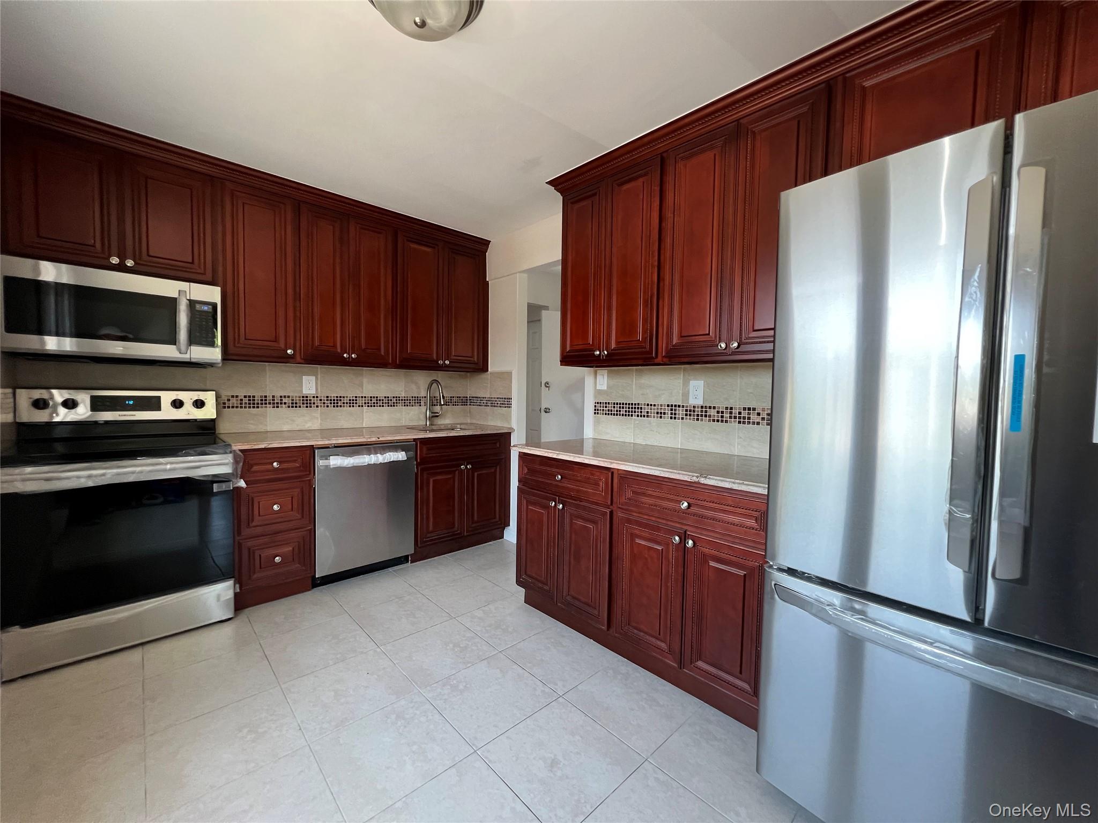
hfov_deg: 106.2
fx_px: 412
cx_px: 549
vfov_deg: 89.9
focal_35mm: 13
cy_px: 412
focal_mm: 1.57
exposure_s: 1/99
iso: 200
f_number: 1.8
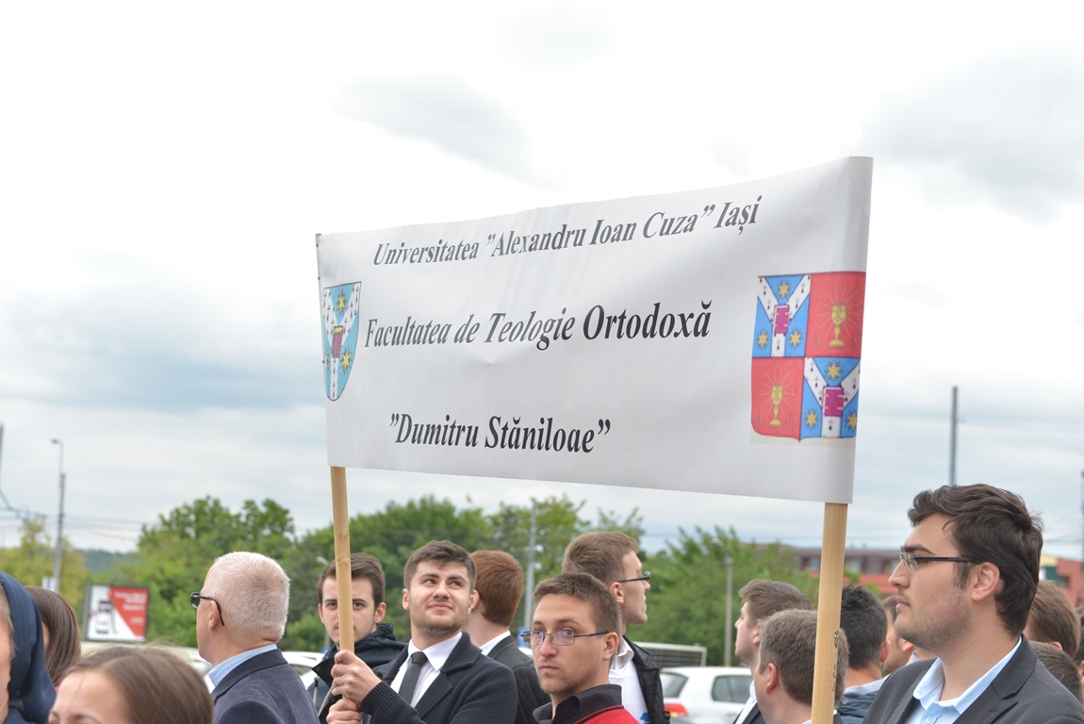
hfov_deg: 30.5
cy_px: 362
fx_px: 1988
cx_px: 542
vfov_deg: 20.6
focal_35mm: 66
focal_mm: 66
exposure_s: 1/500
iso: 800
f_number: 5
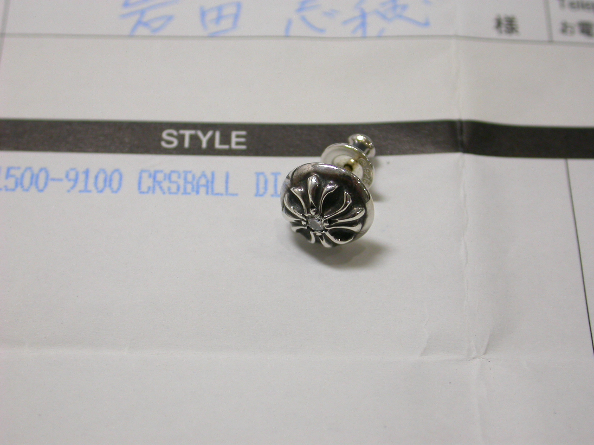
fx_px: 1338
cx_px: 297
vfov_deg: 18.9
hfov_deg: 25.0
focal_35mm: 78
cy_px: 222
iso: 100
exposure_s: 1/45.7
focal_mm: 16.2
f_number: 3.5
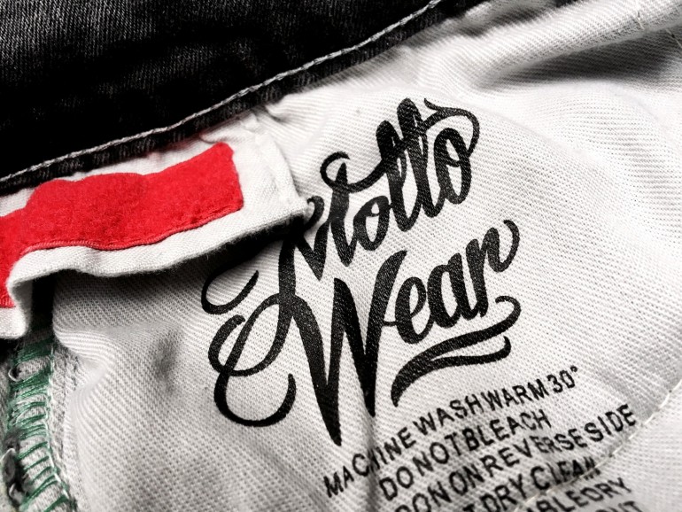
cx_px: 341
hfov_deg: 61.6
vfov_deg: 48.3
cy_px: 256
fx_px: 572
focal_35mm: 29
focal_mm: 4.15
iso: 40
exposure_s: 1/33
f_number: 2.2
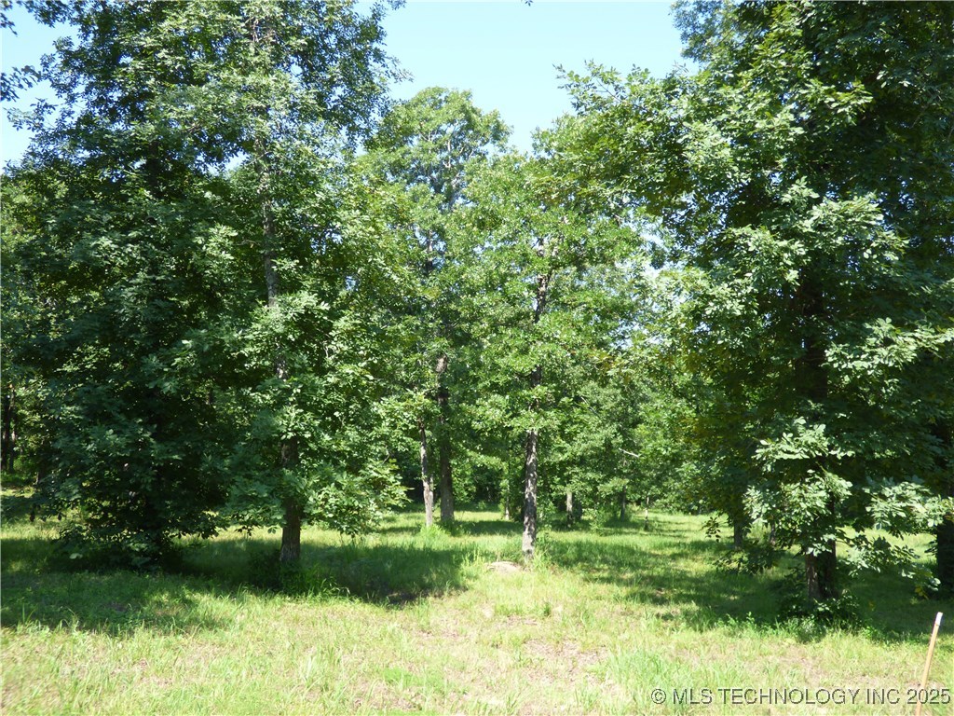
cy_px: 358
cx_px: 477
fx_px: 1075
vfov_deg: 36.8
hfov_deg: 47.9
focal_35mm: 39
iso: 100
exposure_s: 1/250
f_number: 3.5
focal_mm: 6.8
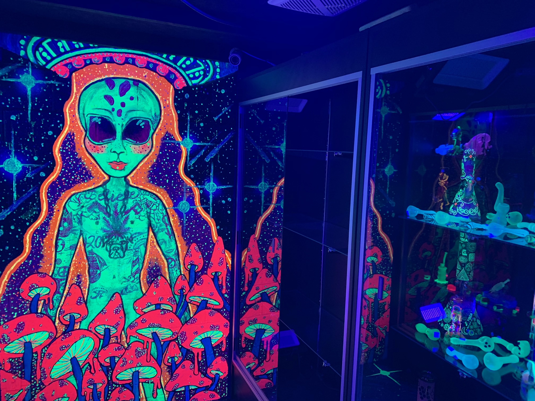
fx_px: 402
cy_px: 200
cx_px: 268
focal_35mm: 26
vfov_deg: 53.1
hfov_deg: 67.3
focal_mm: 4.25
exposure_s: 1/60
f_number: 1.8
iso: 200
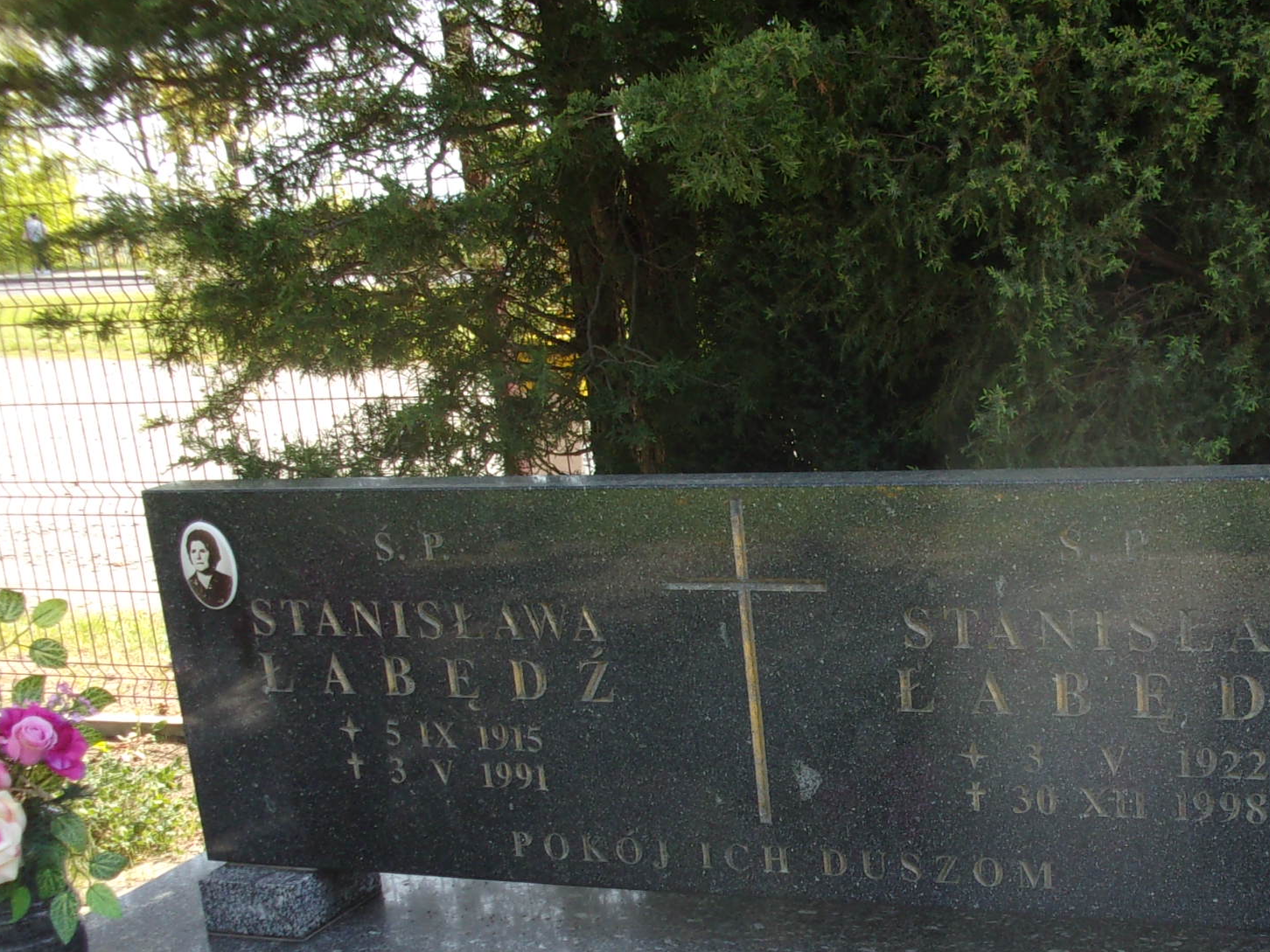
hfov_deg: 37.4
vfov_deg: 28.5
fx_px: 1834
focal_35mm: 50
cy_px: 754
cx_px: 919
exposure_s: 1/120
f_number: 3.9
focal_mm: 5.1
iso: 80
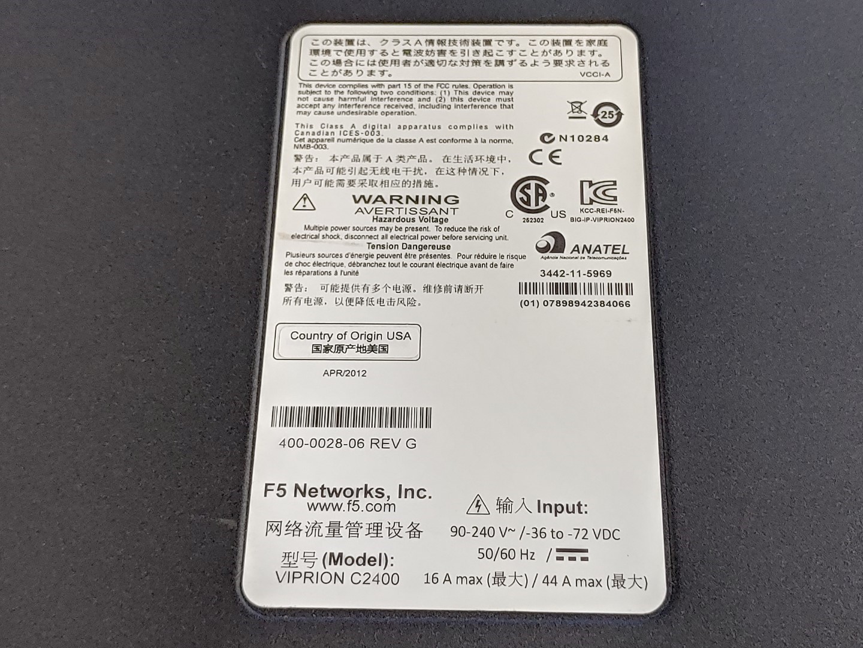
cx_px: 432
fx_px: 1296
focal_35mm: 52
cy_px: 324
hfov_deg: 36.8
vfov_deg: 28.0
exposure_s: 1/60
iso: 50
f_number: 1.8
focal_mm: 4.36
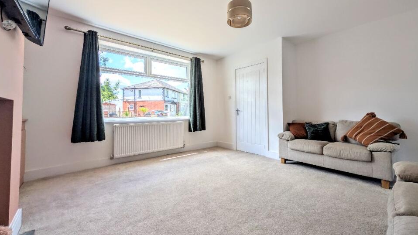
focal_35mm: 14
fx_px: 155
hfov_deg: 106.7
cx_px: 220
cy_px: 105
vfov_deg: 74.1
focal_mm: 2.02
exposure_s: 1/970
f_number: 1.7
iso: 52
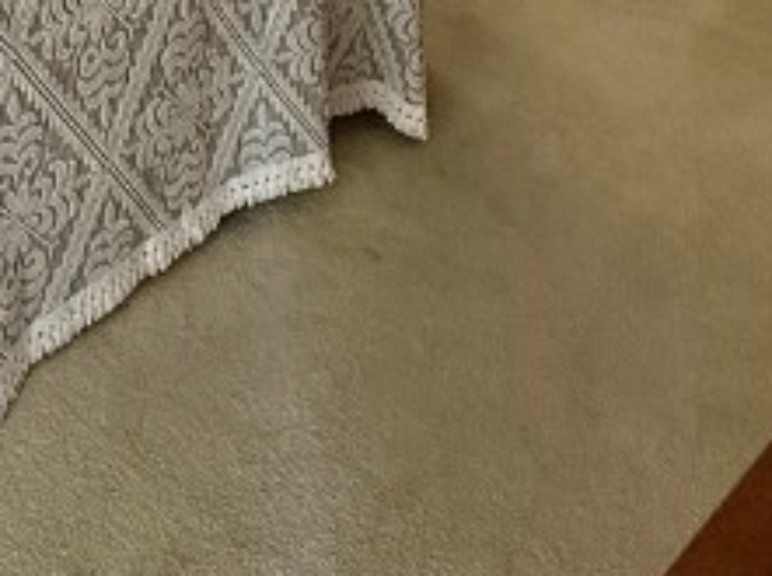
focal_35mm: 65
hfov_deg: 29.0
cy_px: -639
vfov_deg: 16.2
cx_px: 115
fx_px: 1447
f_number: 2.2
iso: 125
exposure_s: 1/99
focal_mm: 2.22
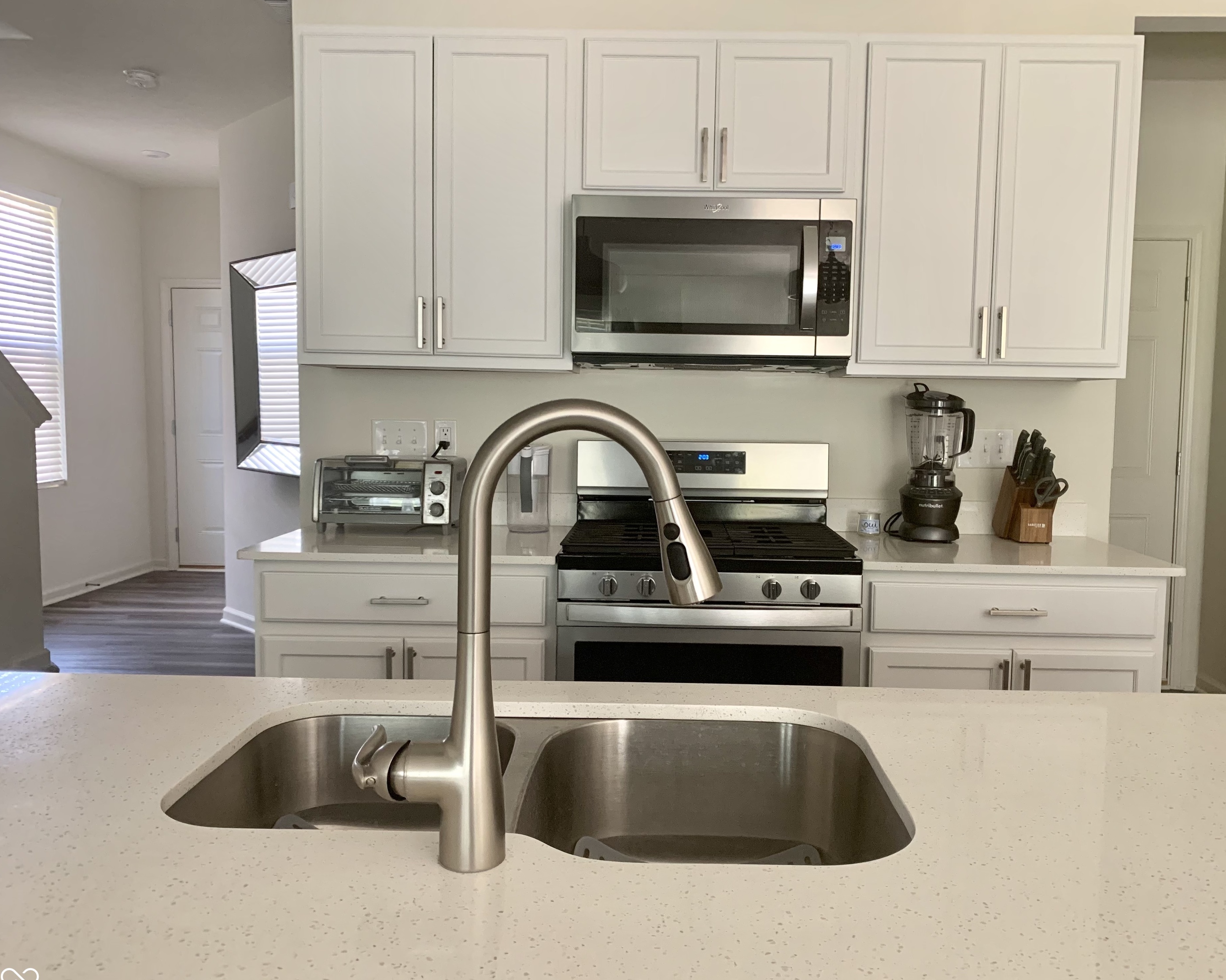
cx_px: 657
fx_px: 1016
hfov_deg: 62.1
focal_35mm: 28
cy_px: 500
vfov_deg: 51.5
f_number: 1.8
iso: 160
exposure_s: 1/60
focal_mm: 4.25
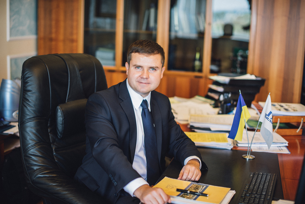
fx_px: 424
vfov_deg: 27.0
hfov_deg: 39.6
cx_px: 152
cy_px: 102
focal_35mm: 50
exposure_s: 1/80
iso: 200
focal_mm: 50
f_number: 2
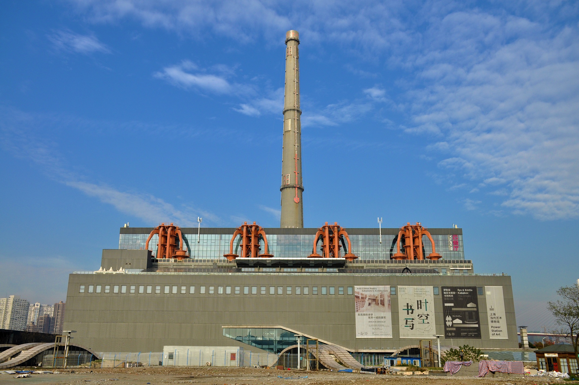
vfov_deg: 38.3
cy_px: 192
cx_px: 290
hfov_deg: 55.2
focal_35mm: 34
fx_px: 554
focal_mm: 23
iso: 250
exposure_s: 1/800
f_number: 8
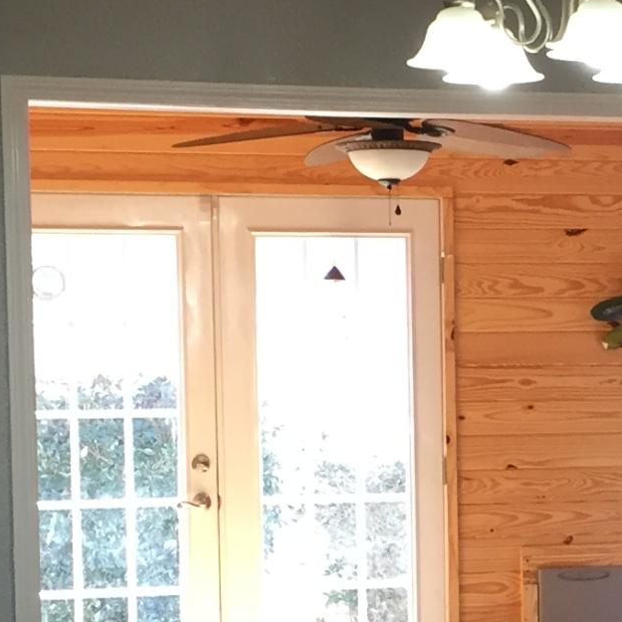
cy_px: 516
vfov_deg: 14.1
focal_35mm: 123
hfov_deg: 13.6
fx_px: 2500
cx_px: 819
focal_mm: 4.15
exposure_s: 1/30
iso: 32
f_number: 2.2
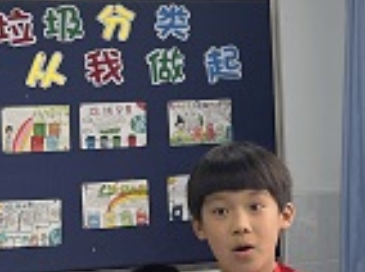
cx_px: 429
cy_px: 118
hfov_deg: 17.2
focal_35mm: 110
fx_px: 1158
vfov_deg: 13.4
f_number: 1.6
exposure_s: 1/120
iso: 100
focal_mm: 5.1
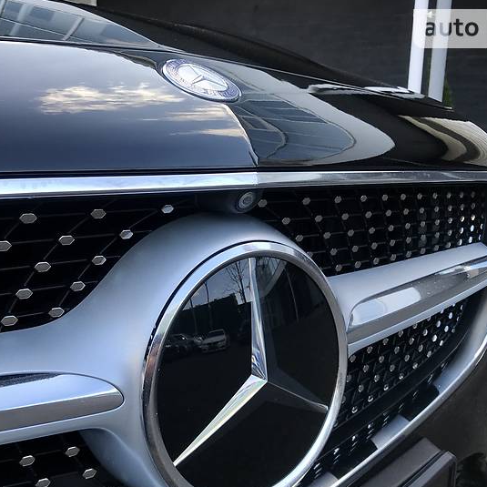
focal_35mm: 37
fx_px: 589
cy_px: 271
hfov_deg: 44.7
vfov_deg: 44.9
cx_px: 194
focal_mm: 4
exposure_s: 1/261
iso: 20
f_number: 1.8
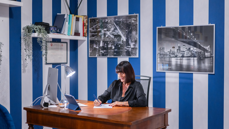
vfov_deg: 22.6
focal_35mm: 53
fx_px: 322
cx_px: 113
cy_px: 64
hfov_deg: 39.2
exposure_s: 1/200
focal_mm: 50
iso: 640
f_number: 1.6
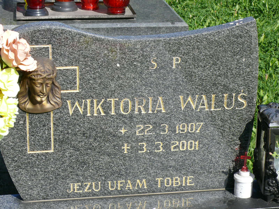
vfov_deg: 16.4
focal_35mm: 90
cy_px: 104
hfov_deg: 21.8
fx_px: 725
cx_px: 140
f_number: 5.6
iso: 100
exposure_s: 1/400
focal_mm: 12.6
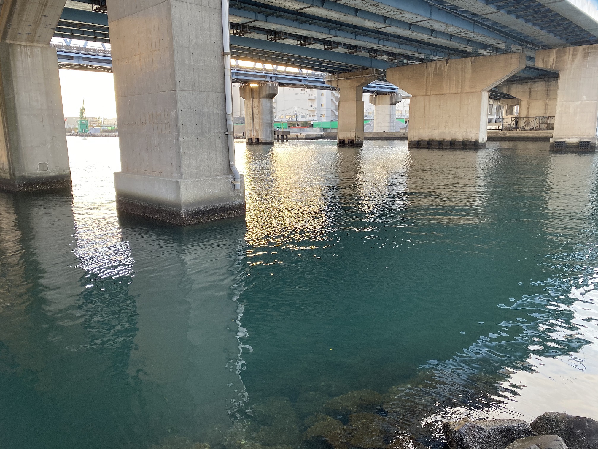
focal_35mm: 26
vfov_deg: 53.1
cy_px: 224
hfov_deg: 67.3
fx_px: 449
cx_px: 299
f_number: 1.8
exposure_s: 1/122
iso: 80
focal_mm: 4.25
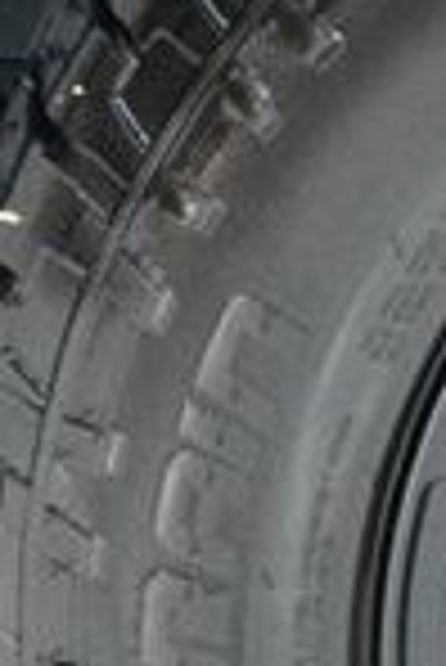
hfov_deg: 4.5
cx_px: 1361
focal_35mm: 290
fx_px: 5376
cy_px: 648
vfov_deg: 7.1
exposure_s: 1/60
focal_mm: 45
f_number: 4.5
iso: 6400
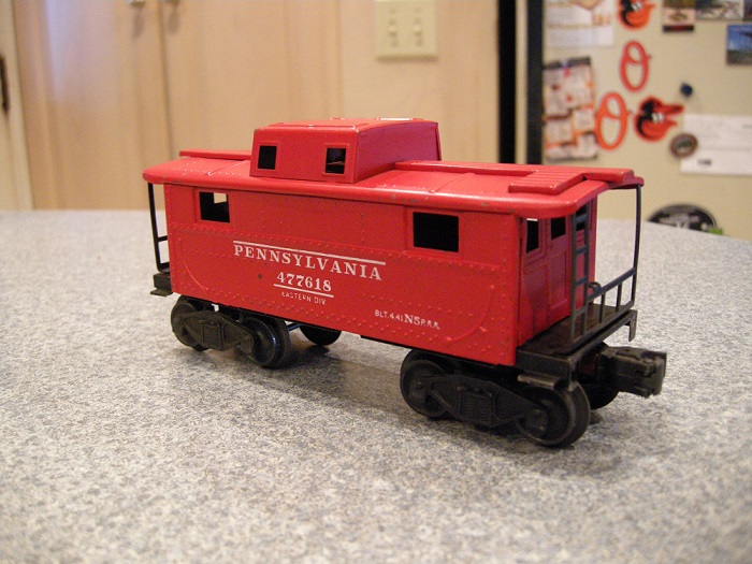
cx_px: 376
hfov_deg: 52.6
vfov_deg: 40.7
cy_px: 282
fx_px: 760
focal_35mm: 35
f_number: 2.7
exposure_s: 1/15.2
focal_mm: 7.5
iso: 400
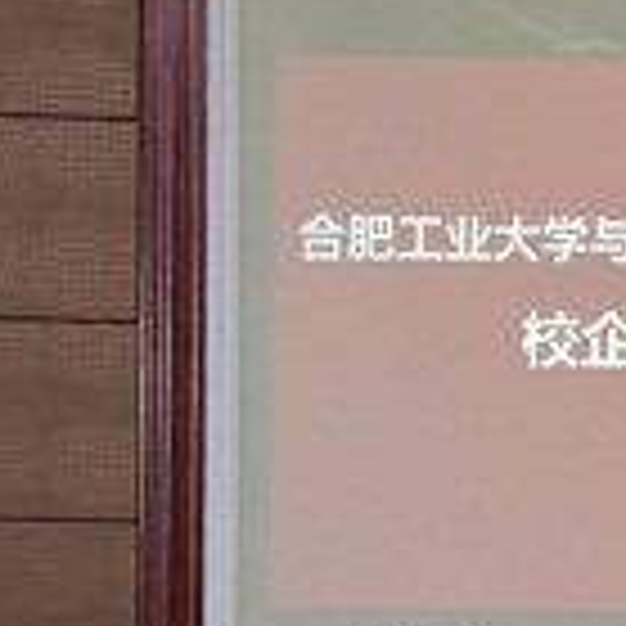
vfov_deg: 9.8
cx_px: 797
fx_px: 3601
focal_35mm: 176
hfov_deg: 9.8
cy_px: 694
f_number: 4
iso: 280
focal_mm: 32
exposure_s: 1/30
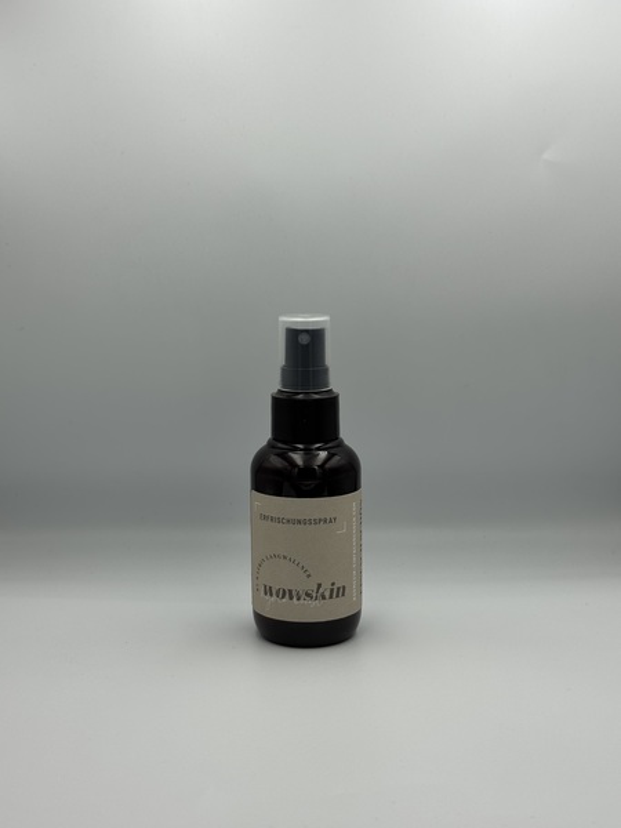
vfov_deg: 39.7
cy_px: 414
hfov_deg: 30.3
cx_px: 310
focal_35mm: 48
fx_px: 1148
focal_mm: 6.76
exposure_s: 1/1312
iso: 64
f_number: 1.78
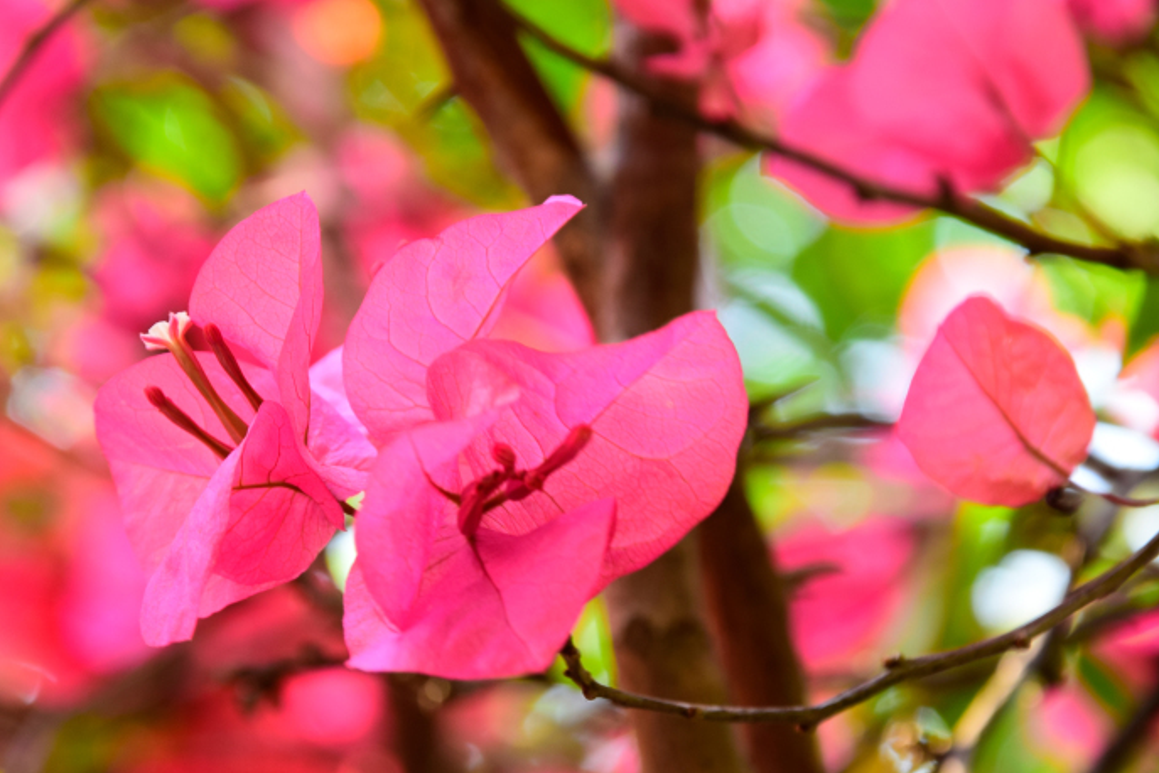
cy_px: 509
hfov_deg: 8.8
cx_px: 486
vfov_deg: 5.9
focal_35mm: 235
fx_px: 7557
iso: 200
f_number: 8
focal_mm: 105
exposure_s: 1/20
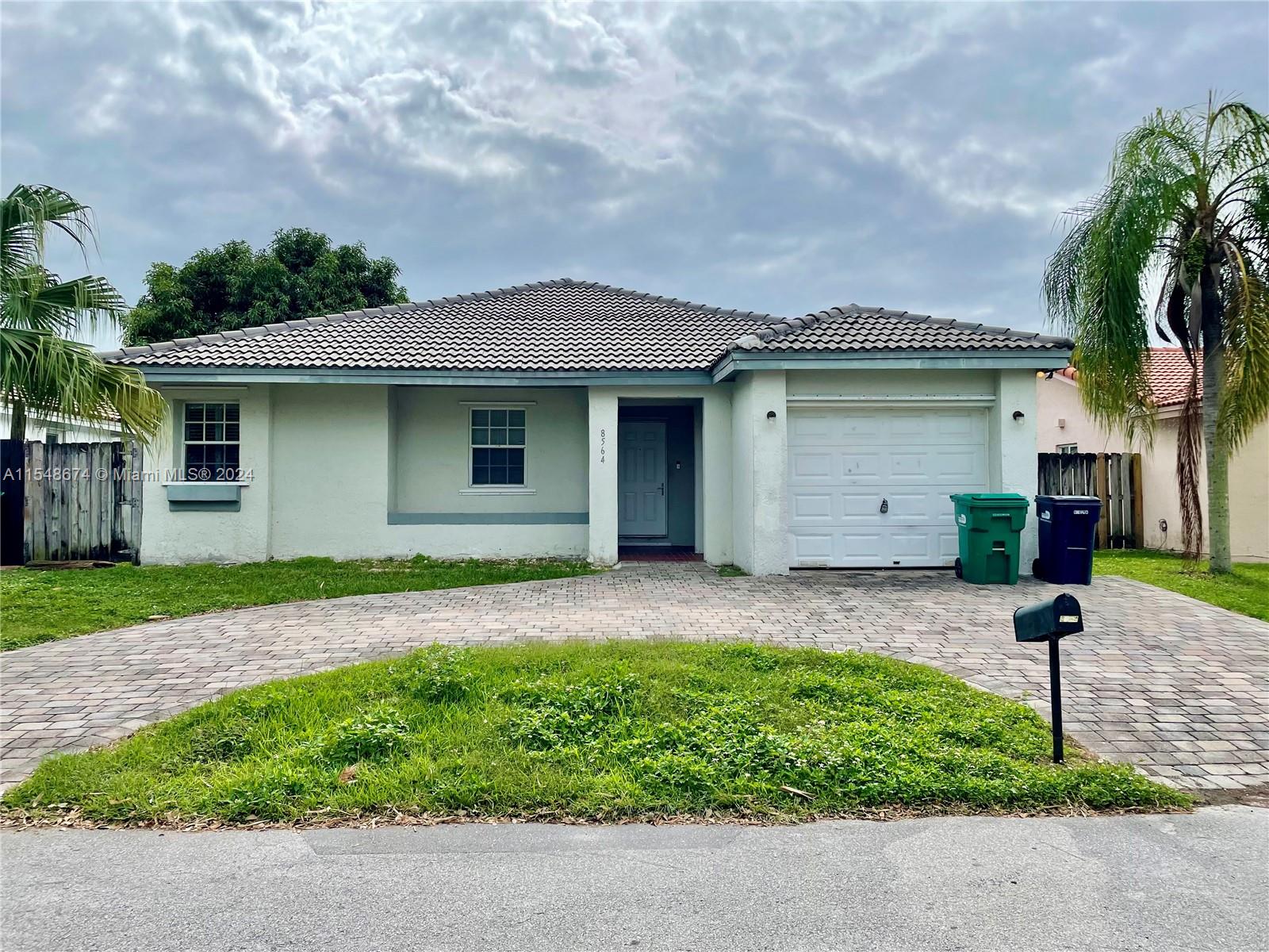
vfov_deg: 53.1
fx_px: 953
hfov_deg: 67.3
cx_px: 634
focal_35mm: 26
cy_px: 476
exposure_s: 1/5814
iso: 32
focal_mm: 4.2
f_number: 1.6
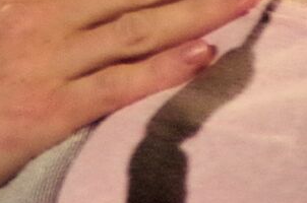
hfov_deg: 0.6
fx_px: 29163
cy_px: -174
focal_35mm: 3427
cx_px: 161
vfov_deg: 0.4
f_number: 5.6
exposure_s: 1/30
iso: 1600
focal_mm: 300
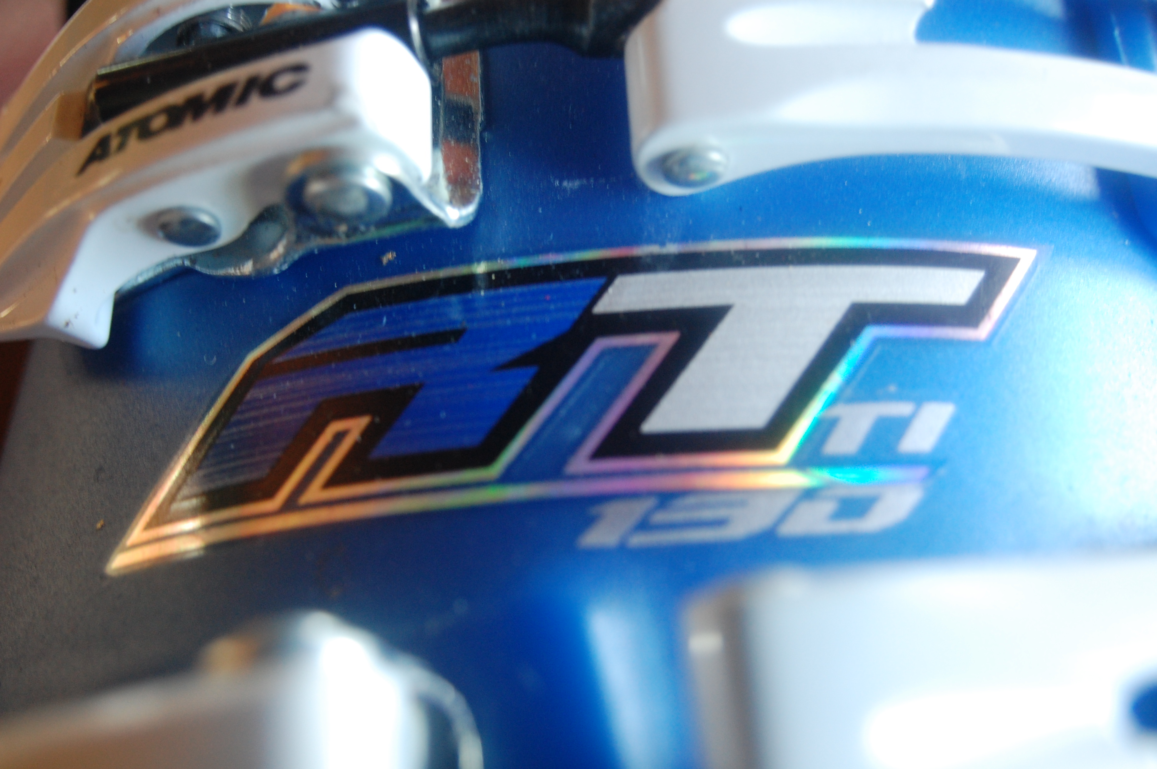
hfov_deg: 42.4
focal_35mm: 46
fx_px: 1493
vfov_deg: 28.9
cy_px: 384
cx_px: 578
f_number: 4.5
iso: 800
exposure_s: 1/20
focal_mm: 31
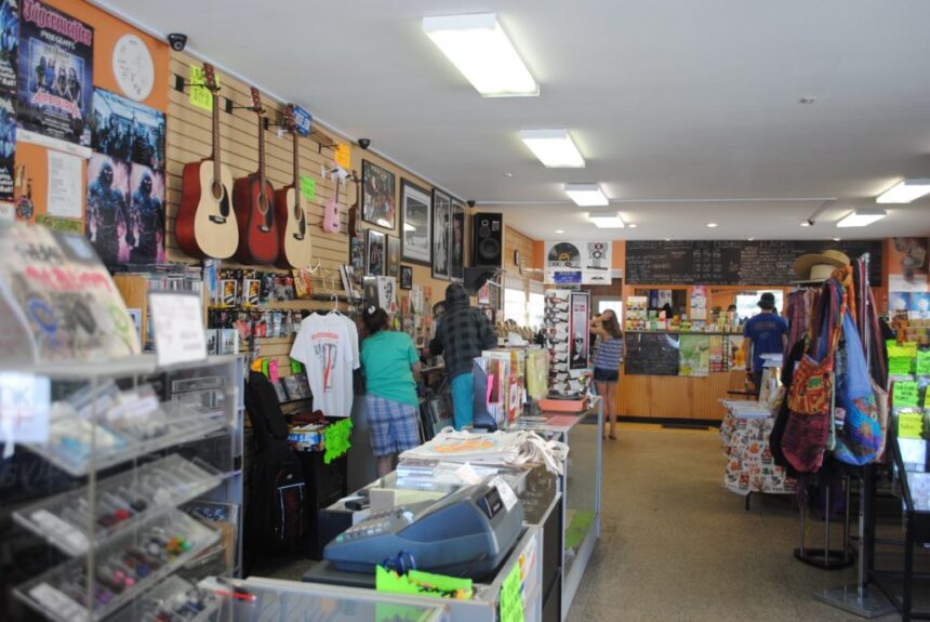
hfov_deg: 57.2
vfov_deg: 40.0
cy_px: 311
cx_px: 465
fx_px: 853
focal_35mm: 33
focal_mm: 22
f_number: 3.8
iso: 200
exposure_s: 1/40
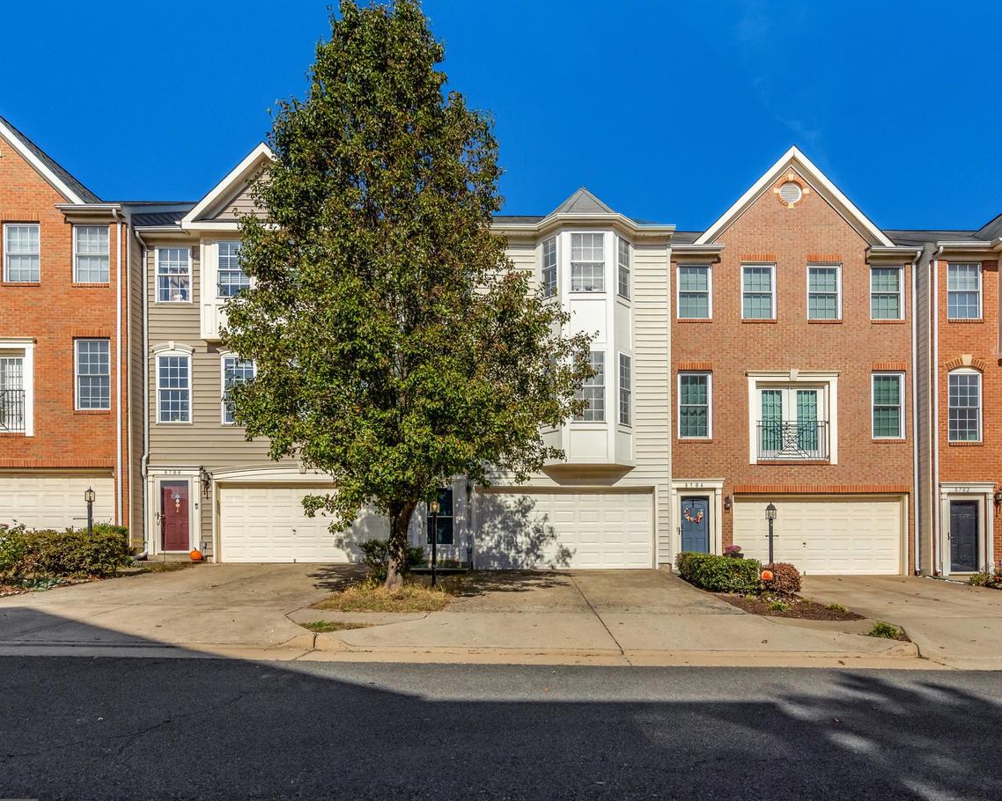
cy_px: 422
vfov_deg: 70.8
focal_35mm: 19
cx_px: 534
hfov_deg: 83.2
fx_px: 563
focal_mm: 16
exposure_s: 1/5000
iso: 1250
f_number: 8
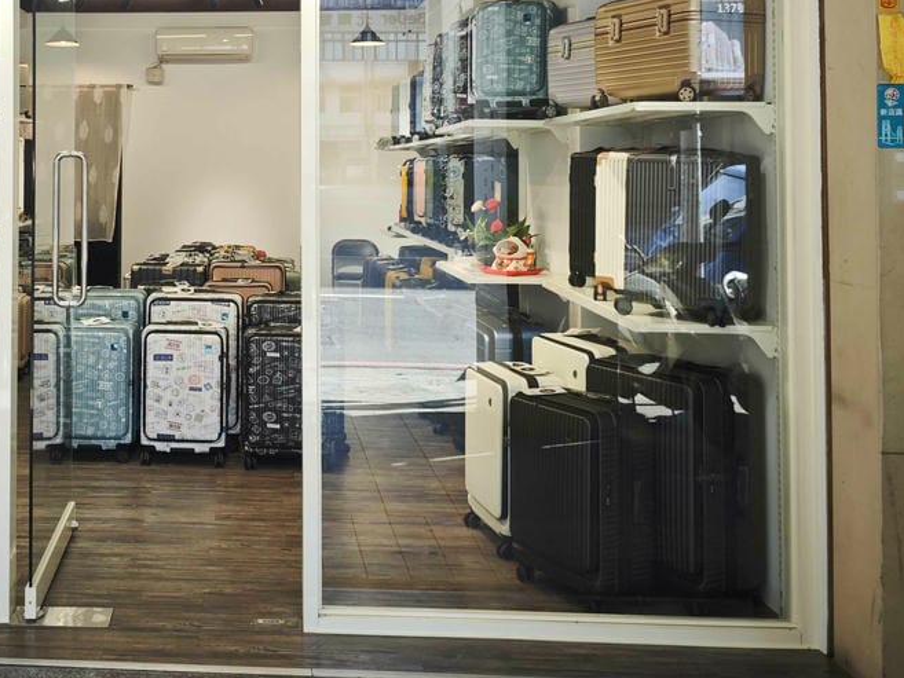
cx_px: 193
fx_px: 1097
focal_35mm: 42
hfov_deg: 42.9
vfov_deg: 33.5
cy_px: 154
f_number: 2
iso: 500
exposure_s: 1/600
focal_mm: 8.72
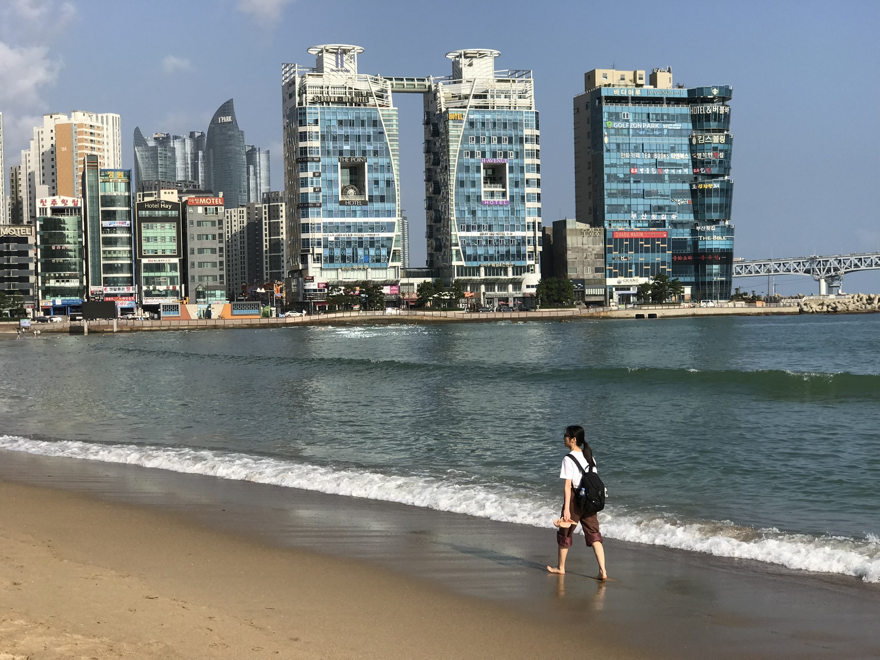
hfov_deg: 33.8
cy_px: 330
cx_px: 440
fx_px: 1449
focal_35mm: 57
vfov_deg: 25.7
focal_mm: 6.6
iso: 20
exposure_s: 1/1212
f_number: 2.8
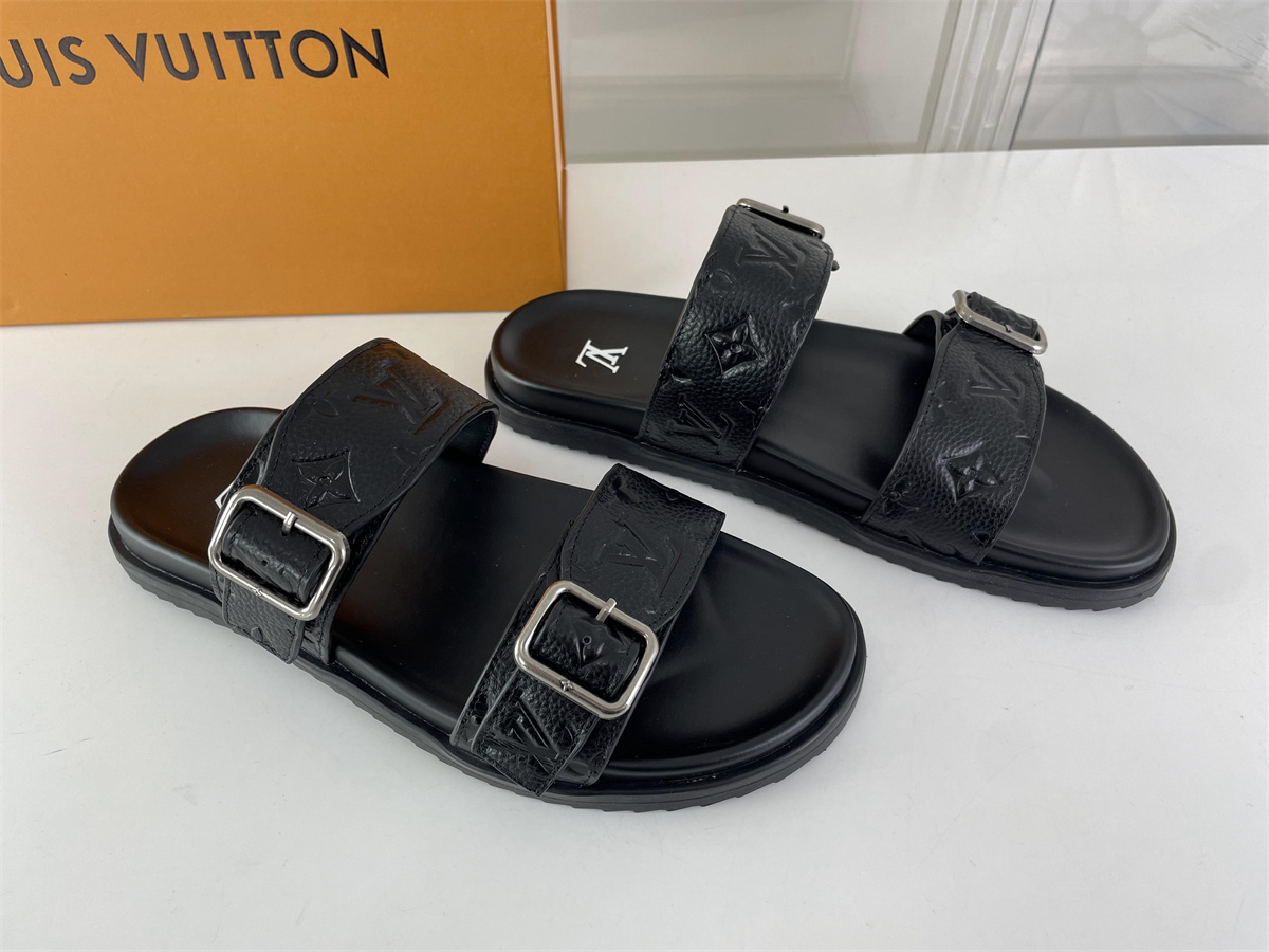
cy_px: 476
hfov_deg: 67.3
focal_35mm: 26
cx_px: 634
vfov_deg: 53.1
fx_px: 953
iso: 32
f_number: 1.6
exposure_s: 1/110
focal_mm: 4.2
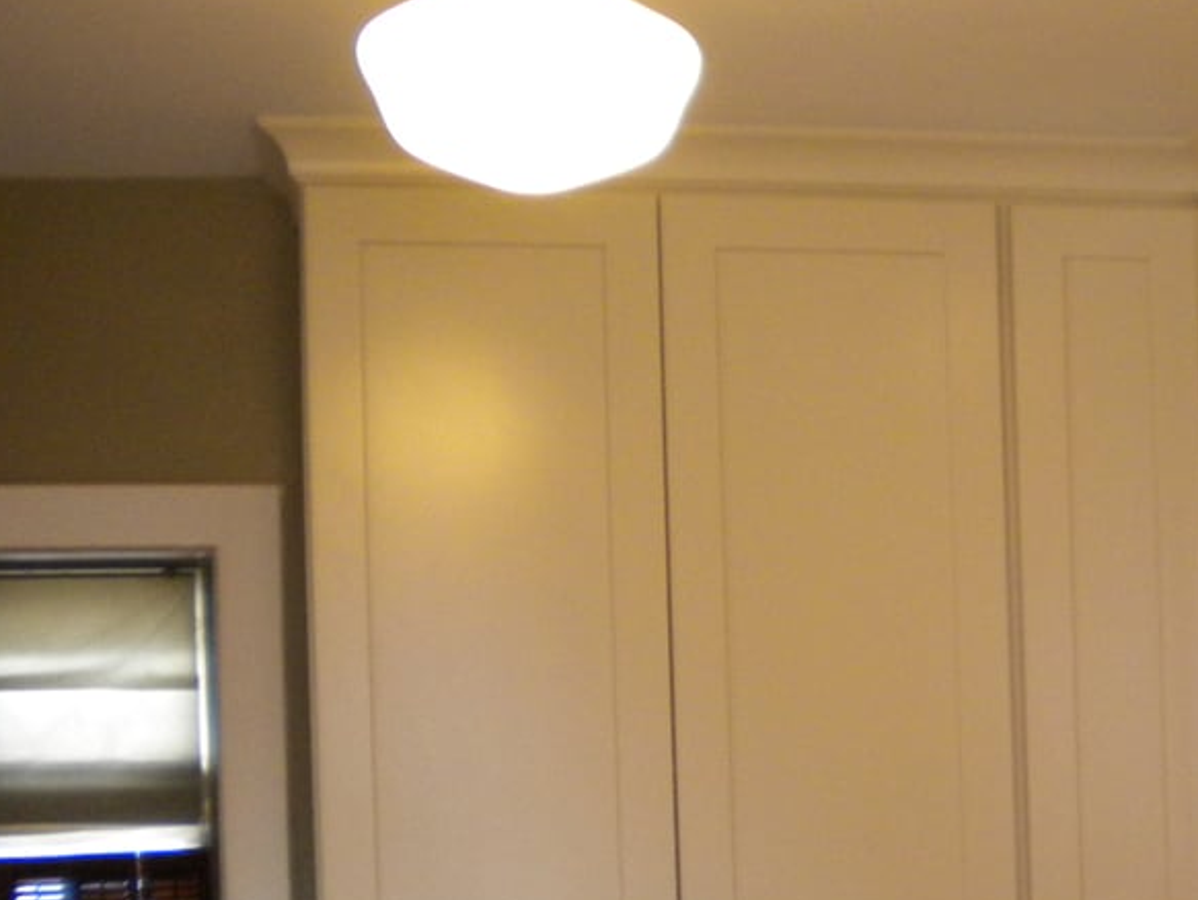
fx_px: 2770
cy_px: 805
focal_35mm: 80
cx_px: 1213
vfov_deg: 18.2
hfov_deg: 23.3
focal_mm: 6.3
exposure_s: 1/55.2
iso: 306
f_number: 3.1
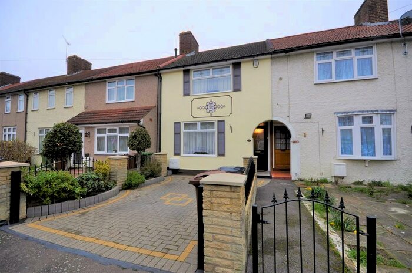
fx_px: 171
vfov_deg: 77.2
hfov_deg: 100.5
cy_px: 136
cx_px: 206
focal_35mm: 15
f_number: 5.6
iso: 220
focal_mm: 10
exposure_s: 1/125
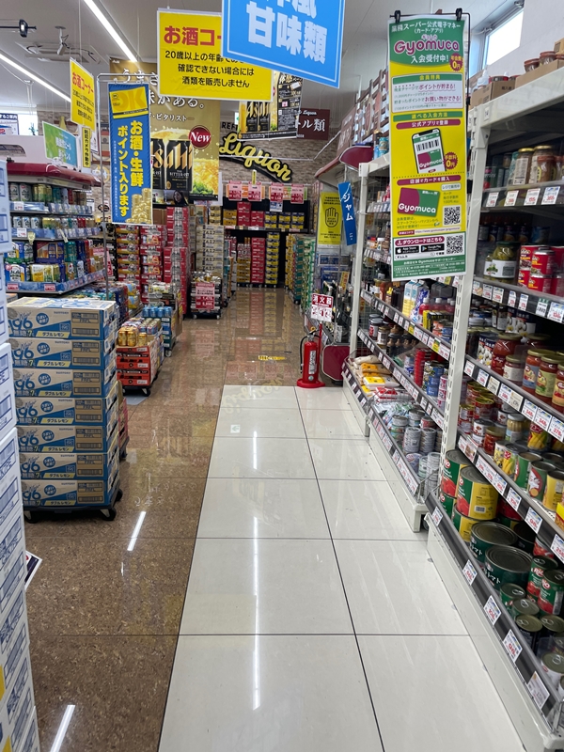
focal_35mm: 26
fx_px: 565
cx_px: 282
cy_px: 376
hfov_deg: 53.1
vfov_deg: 67.3
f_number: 1.6
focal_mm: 4.2
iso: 40
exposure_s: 1/121
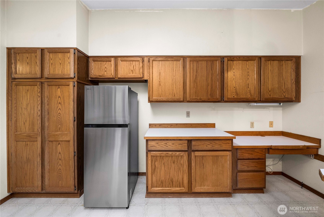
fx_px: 117
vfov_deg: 85.5
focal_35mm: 13
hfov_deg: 108.3
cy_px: 108
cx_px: 162
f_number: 7.1
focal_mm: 13
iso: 400
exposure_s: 1/60
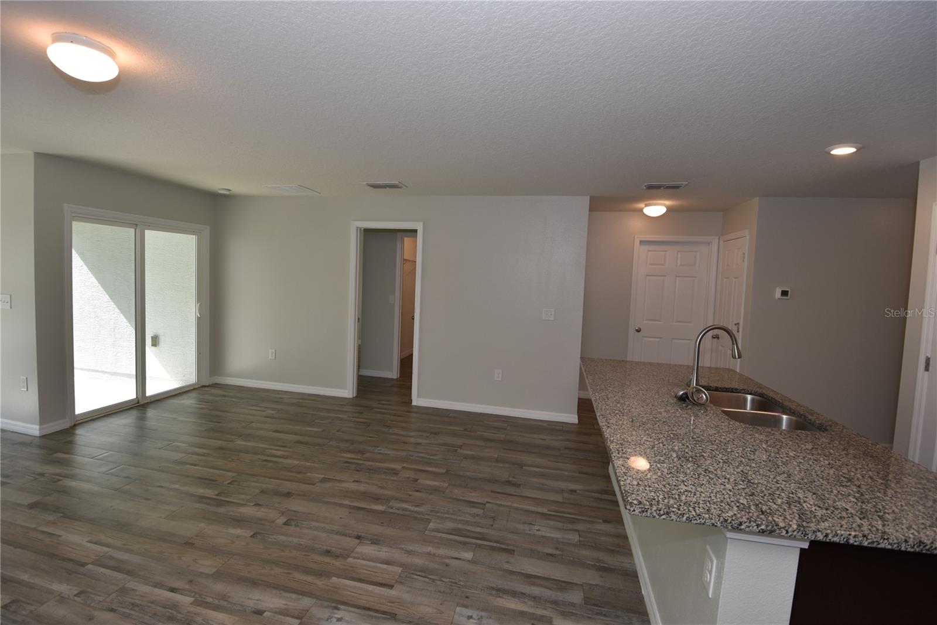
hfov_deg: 100.4
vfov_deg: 77.3
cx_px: 468
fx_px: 390
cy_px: 312
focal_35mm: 15
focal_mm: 10
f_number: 4.5
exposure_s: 1/80
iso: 200
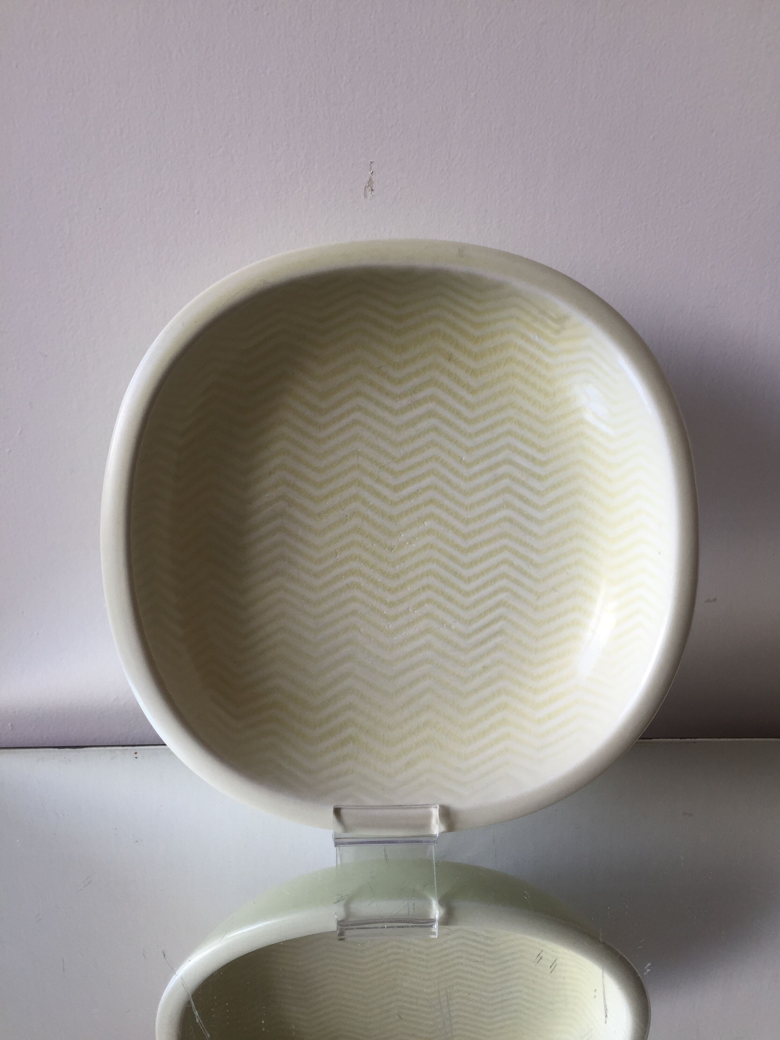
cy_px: 520
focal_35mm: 29
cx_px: 390
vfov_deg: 61.7
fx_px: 871
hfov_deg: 48.2
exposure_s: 1/50
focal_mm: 4.15
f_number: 2.2
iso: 32
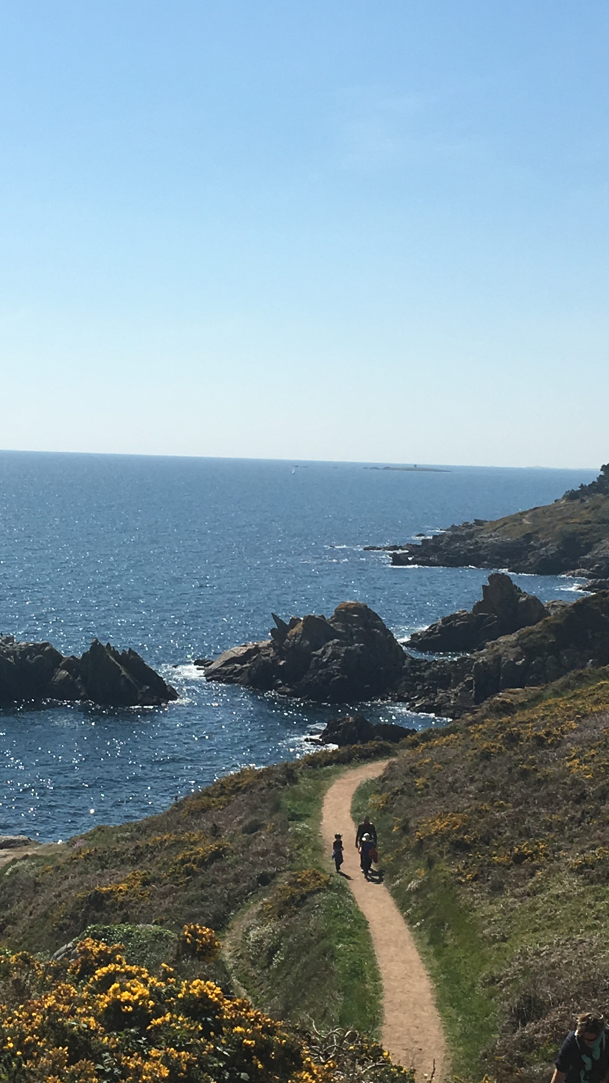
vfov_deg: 31.0
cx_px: 277
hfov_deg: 17.7
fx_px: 1952
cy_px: 603
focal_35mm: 68
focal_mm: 4.15
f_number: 2.2
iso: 25
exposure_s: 1/2404
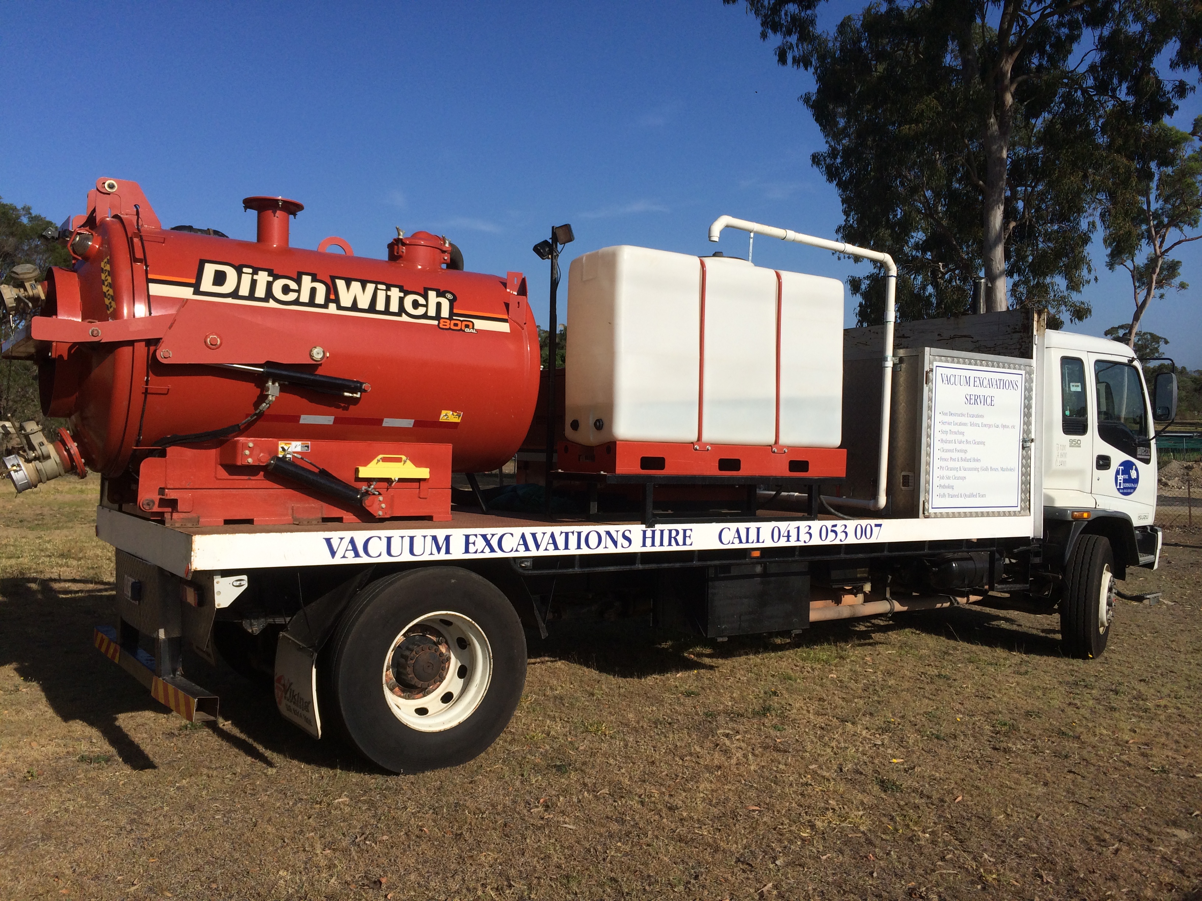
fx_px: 1042
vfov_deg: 46.8
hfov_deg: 60.0
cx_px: 601
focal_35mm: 30
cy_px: 450
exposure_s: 1/4115
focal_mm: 4.12
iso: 40
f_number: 2.2
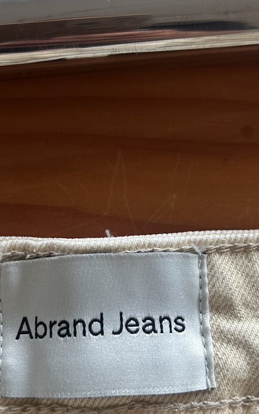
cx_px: 112
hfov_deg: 27.4
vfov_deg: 42.4
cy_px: 253
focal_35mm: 47
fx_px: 531
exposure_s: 1/109
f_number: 1.5
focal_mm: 5.7
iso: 125
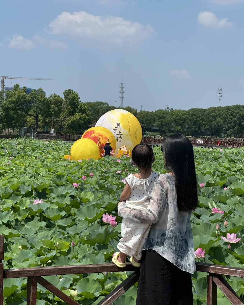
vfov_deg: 23.6
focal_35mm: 81
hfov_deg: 18.9
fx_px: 731
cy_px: 154
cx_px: 122
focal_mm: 9
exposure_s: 1/874
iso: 25
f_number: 2.8
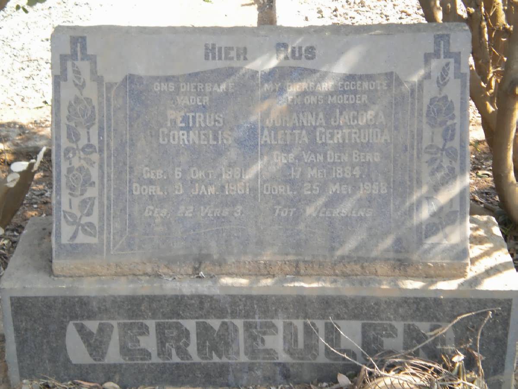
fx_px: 1018
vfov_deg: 21.6
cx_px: 259
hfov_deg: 28.6
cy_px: 194
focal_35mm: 68
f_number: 4.6
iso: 80
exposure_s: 1/83.8
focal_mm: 12.3
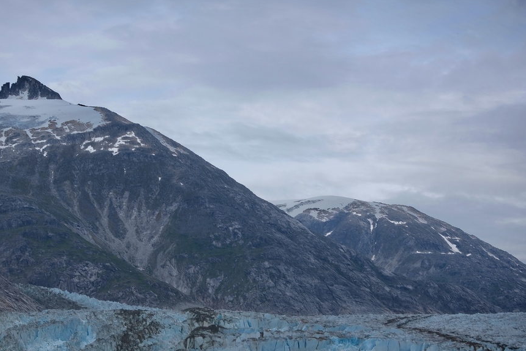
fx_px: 1198
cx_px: 224
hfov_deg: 24.7
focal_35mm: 82
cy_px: 206
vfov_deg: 16.6
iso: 100
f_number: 8
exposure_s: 1/160
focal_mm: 55
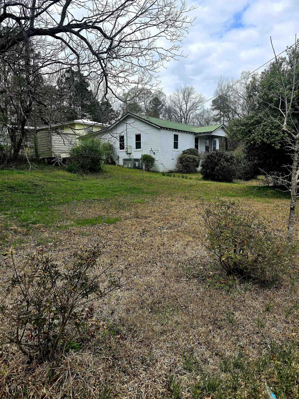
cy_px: 194
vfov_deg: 69.4
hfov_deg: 54.9
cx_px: 154
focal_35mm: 25
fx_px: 288
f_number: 1.7
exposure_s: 1/556
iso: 12
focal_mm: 6.3
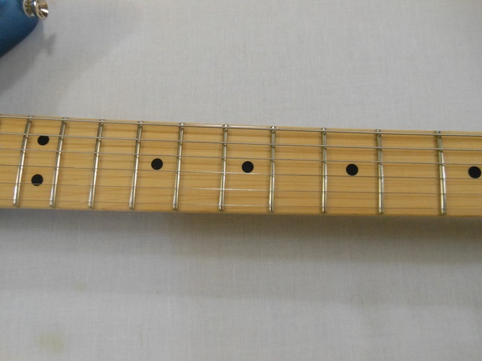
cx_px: 241
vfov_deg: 54.9
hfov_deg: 69.4
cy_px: 180
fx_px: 348
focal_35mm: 25
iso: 400
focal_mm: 4.5
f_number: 3.2
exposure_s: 1/40
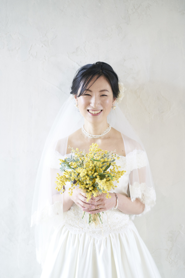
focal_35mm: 85
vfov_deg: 23.9
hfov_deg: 16.1
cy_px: 139
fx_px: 655
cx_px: 92
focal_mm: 85
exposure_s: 1/100
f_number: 1.6
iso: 640
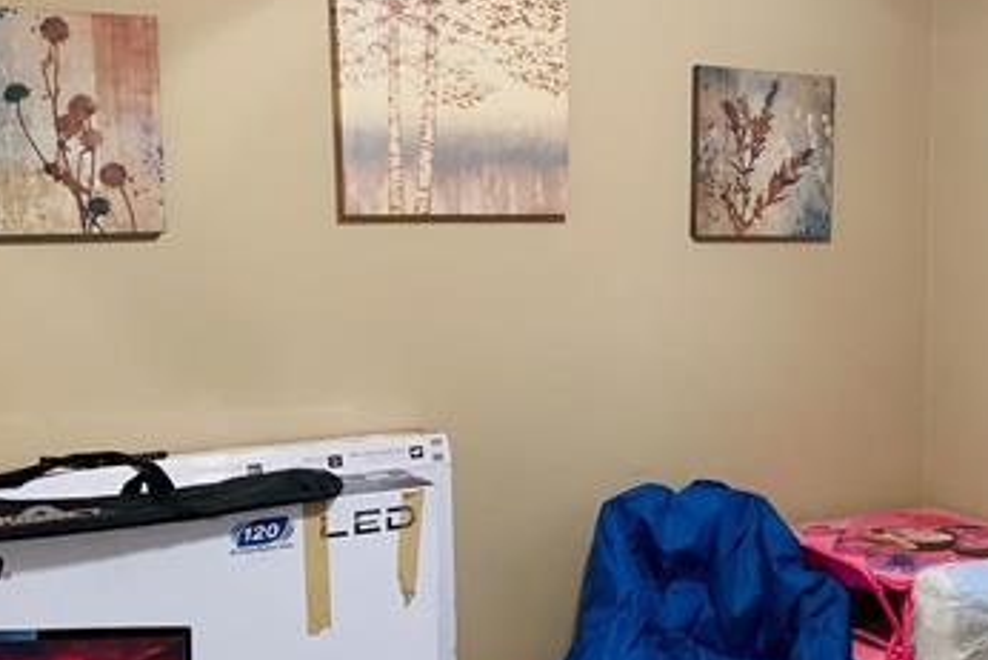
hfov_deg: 38.5
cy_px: 320
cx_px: 754
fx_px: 1373
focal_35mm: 50
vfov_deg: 27.0
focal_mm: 4.25
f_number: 1.8
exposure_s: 1/13
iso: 100
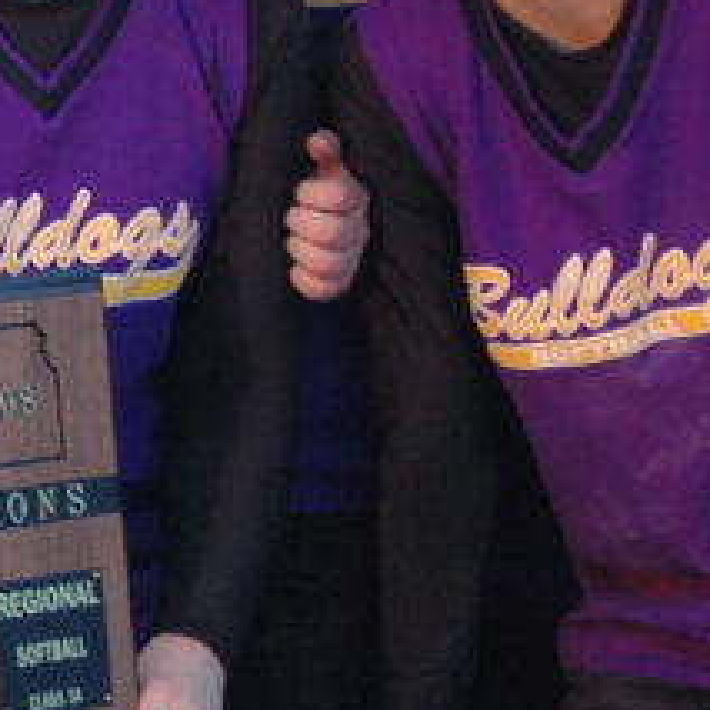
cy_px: 295
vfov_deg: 4.8
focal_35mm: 362
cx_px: -1027
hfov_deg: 4.7
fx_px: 8405
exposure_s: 1/125
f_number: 4
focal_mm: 55
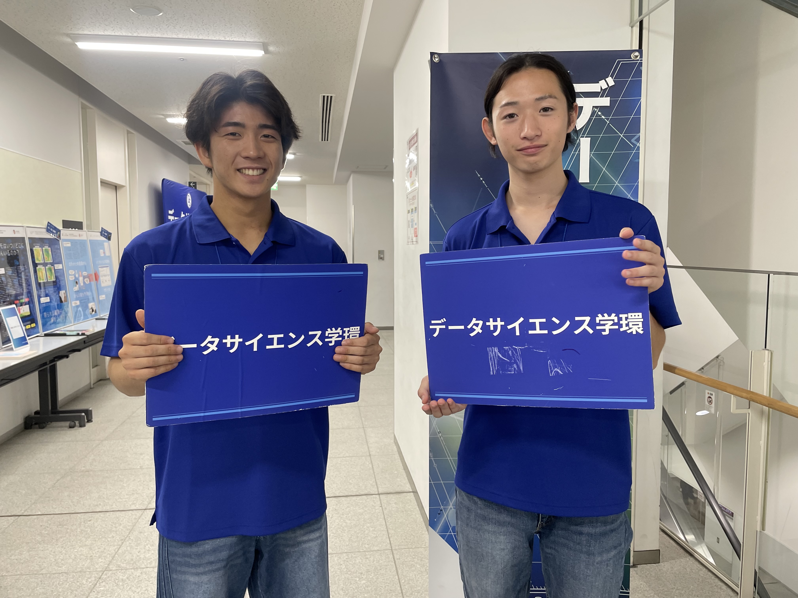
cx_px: 399
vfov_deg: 53.1
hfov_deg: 67.3
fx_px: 599
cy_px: 299
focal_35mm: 26
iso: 125
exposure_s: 1/100
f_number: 1.6
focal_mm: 4.2
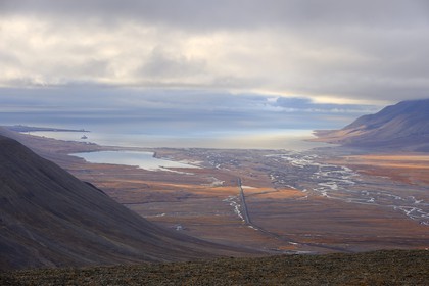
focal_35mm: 105
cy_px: 143
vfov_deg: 13.0
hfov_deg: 19.5
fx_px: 1251
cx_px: 214
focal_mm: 105
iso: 200
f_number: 9
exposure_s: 1/125
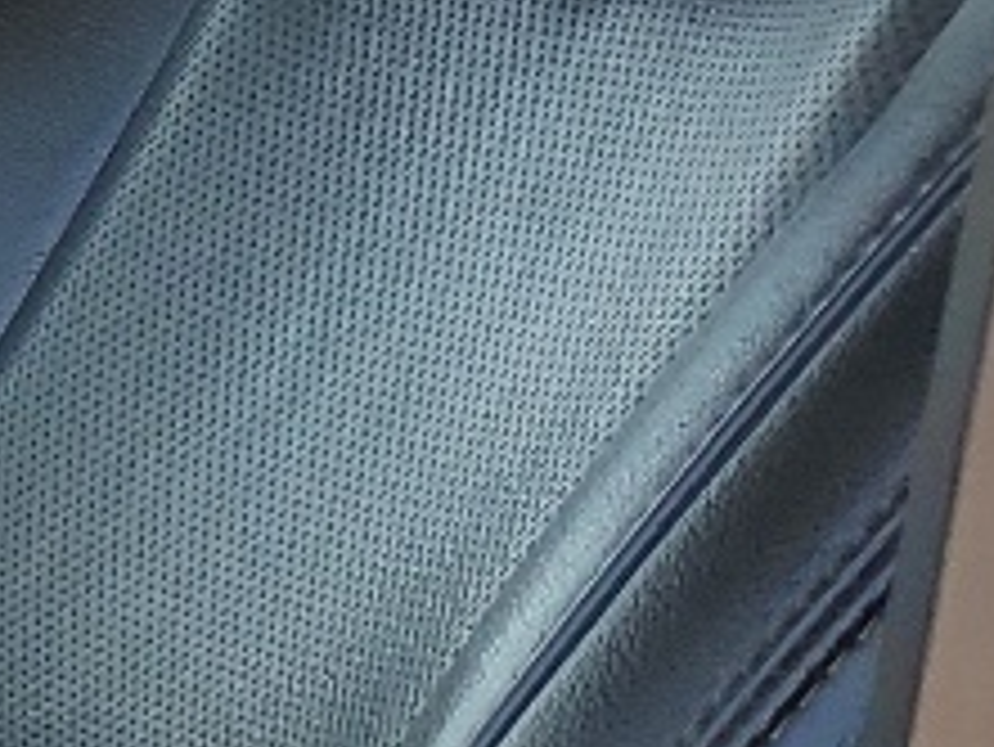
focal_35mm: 188
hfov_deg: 8.6
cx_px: -2042
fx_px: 5401
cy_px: 819
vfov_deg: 7.9
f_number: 1.5
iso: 50
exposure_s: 1/357
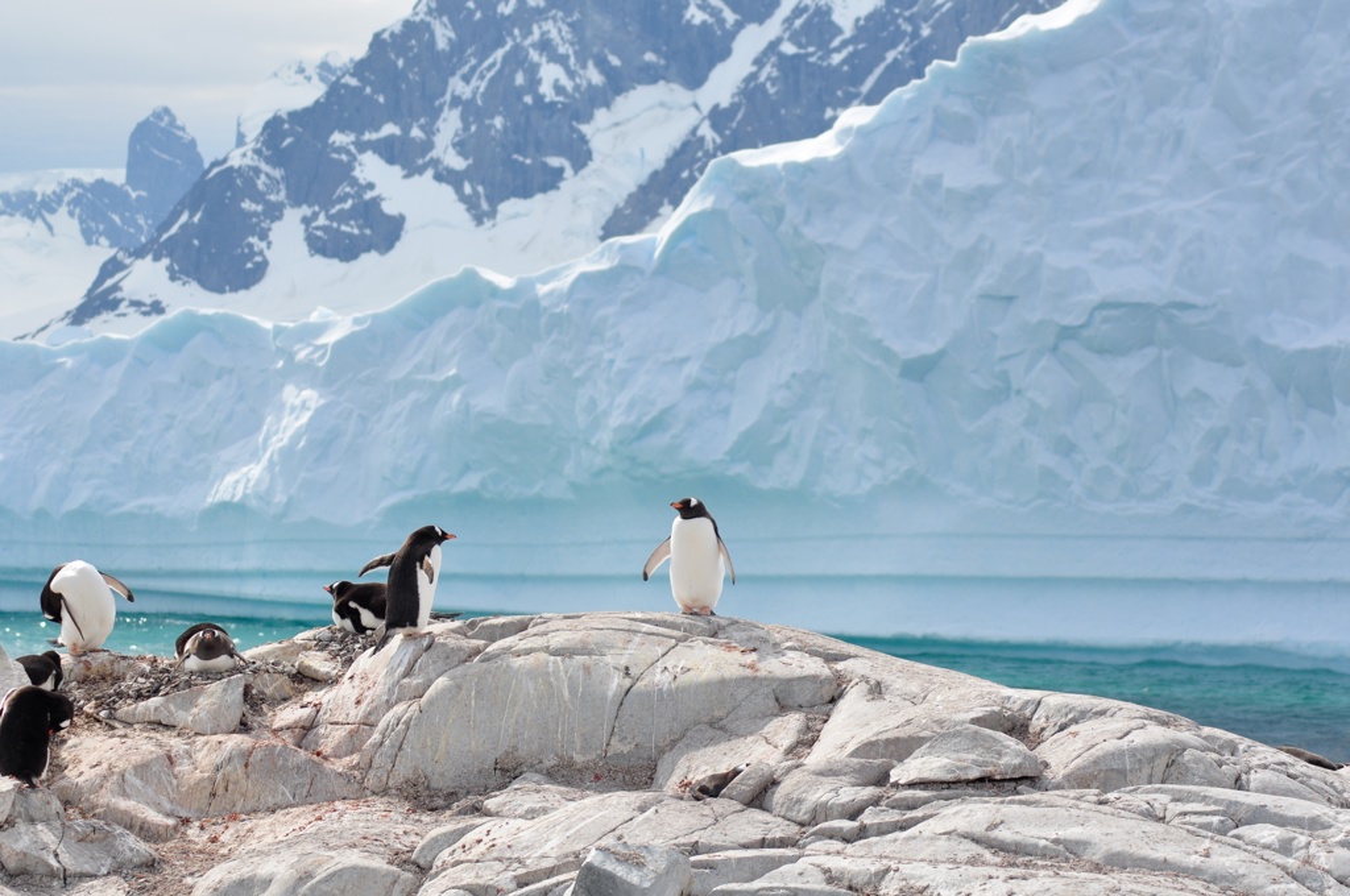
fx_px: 5899
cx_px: 675
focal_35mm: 158
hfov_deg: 13.1
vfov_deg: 8.7
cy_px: 448
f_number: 8
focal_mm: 105
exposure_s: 1/1000
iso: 250
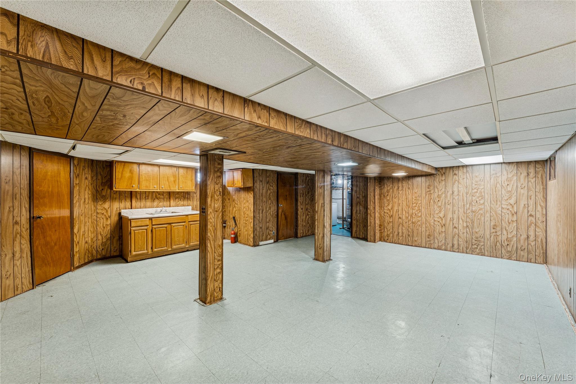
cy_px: 192
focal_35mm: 14
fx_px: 224
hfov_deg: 104.3
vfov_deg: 81.2
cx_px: 288
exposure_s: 1.6
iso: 100
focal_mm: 14
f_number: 11
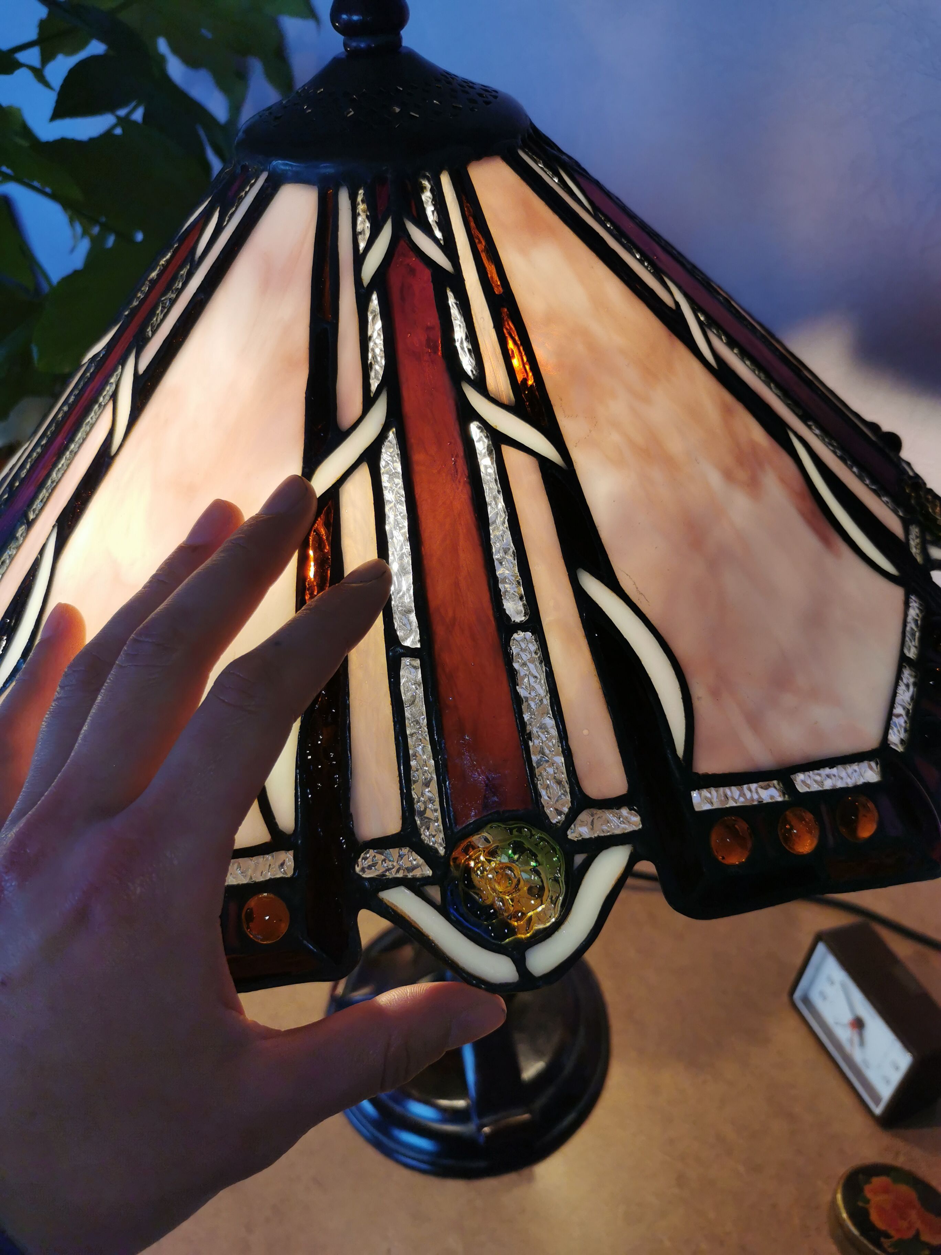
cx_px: 470
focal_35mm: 27
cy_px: 628
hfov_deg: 51.4
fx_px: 979
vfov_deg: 65.3
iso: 50
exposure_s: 1/185
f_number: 1.8
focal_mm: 5.58
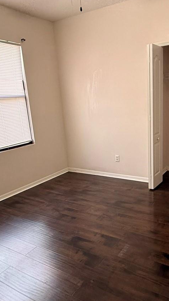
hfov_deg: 39.8
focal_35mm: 29
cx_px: 108
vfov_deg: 66.0
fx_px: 231
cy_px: 159
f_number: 2.2
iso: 250
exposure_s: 1/60
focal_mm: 2.22
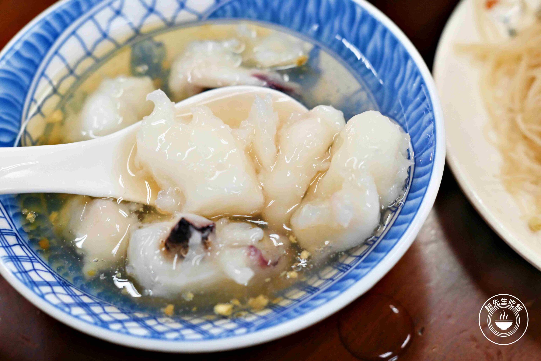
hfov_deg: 27.0
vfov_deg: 18.2
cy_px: 180
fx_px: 1127
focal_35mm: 75
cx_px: 270
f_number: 3.2
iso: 640
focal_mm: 50
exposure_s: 1/200
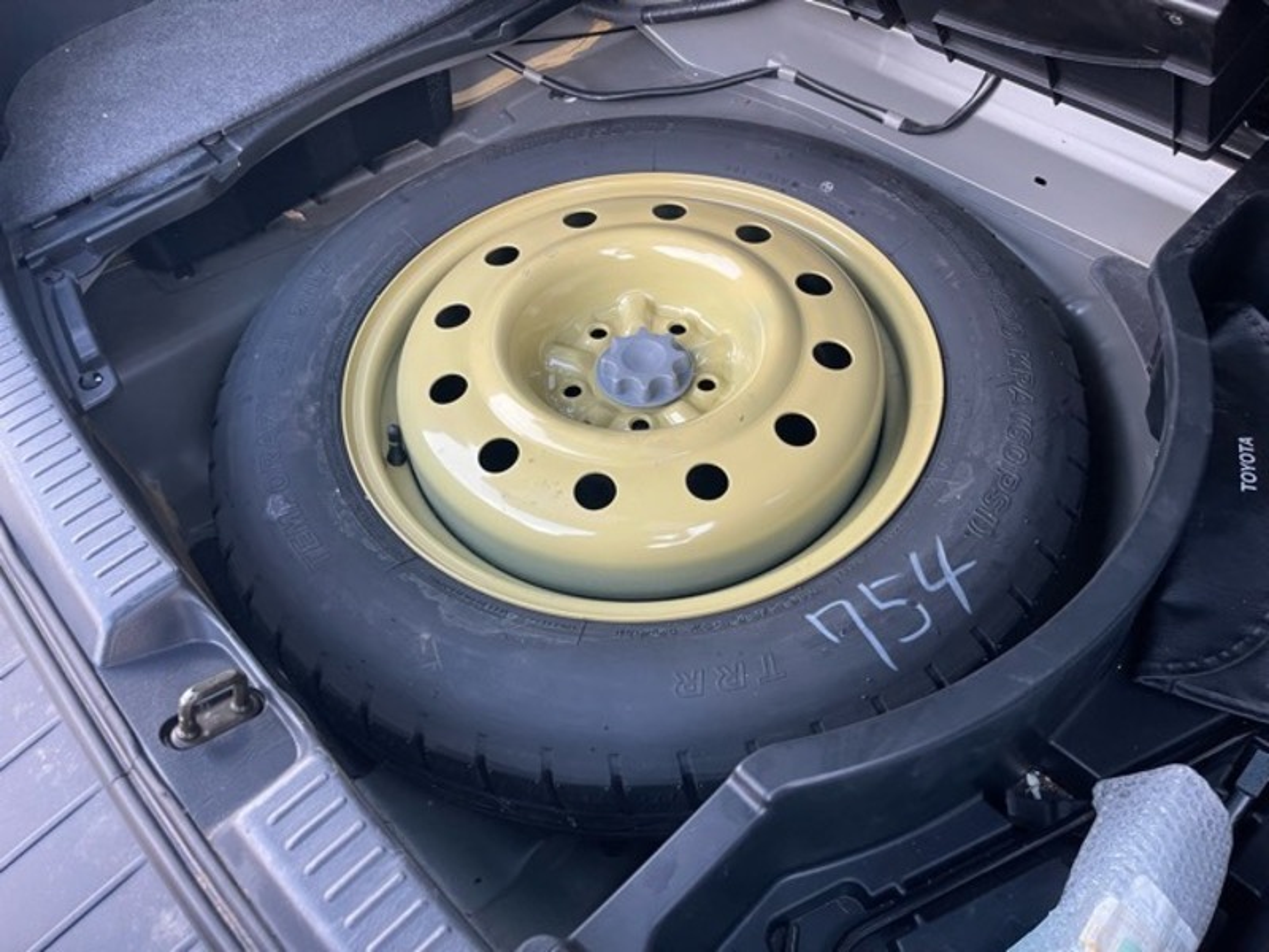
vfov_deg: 54.9
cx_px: 634
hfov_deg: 69.4
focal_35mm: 25
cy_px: 476
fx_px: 916
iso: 200
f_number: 1.6
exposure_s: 1/60
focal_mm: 5.1
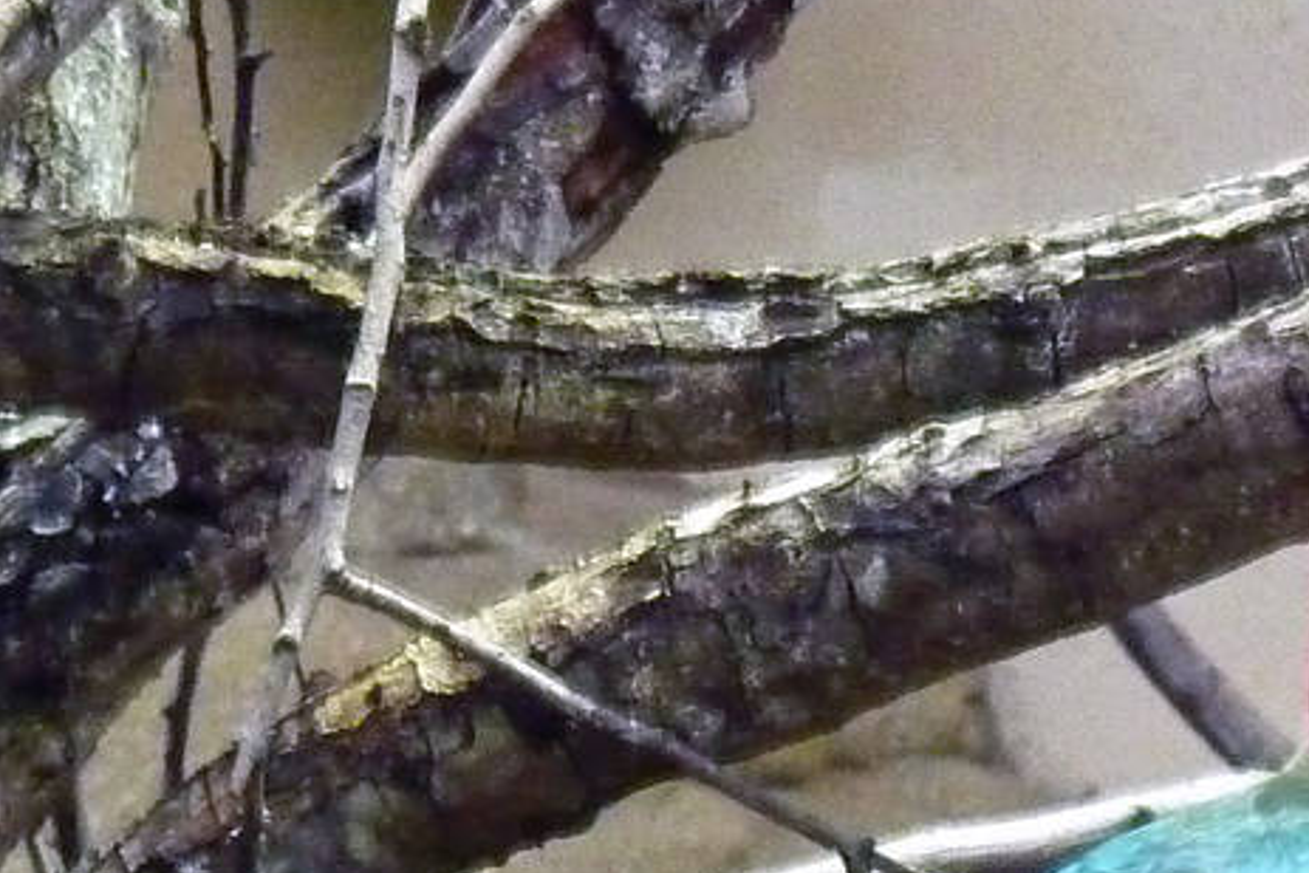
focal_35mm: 399
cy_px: 777
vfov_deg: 3.4
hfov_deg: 5.2
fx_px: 14512
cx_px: 947
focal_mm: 18.2
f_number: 4.4
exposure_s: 1/10
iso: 800
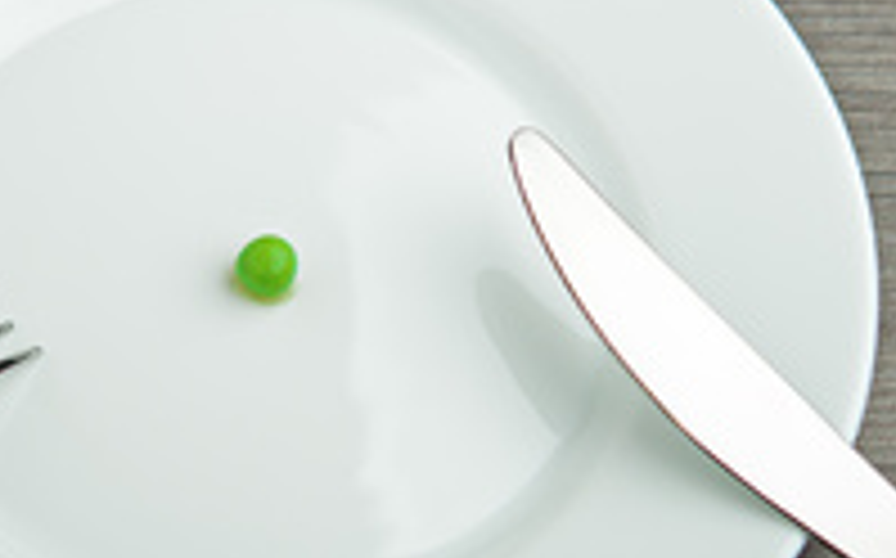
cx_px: 250
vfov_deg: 6.7
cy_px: 292
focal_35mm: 196
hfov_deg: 10.7
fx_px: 4782
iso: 125
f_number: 4
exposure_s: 1/160
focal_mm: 60
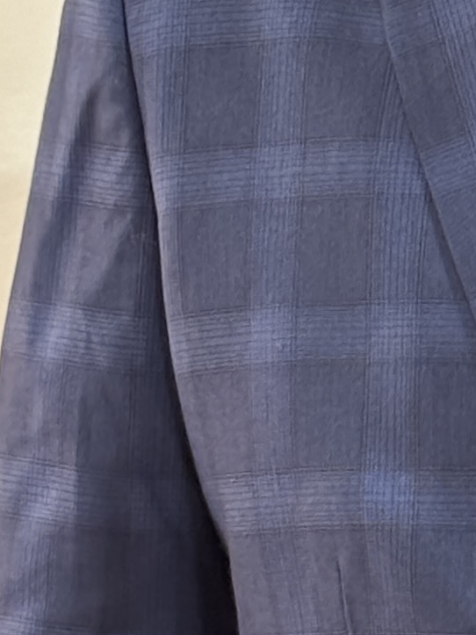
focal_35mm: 290
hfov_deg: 5.1
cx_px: 781
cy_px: 458
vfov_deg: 6.8
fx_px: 5319
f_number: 1.6
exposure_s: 1/25
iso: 250
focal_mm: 5.96
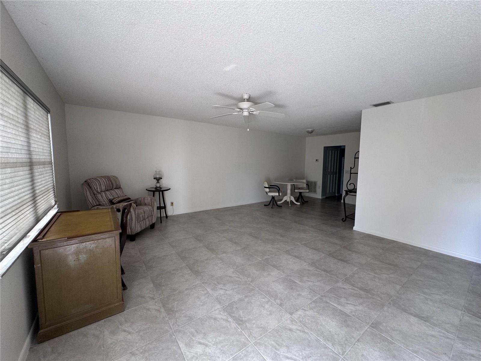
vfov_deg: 85.7
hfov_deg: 102.1
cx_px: 240
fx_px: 195
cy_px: 180
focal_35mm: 14
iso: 100
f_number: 2.2
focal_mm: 2.22
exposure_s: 1/99
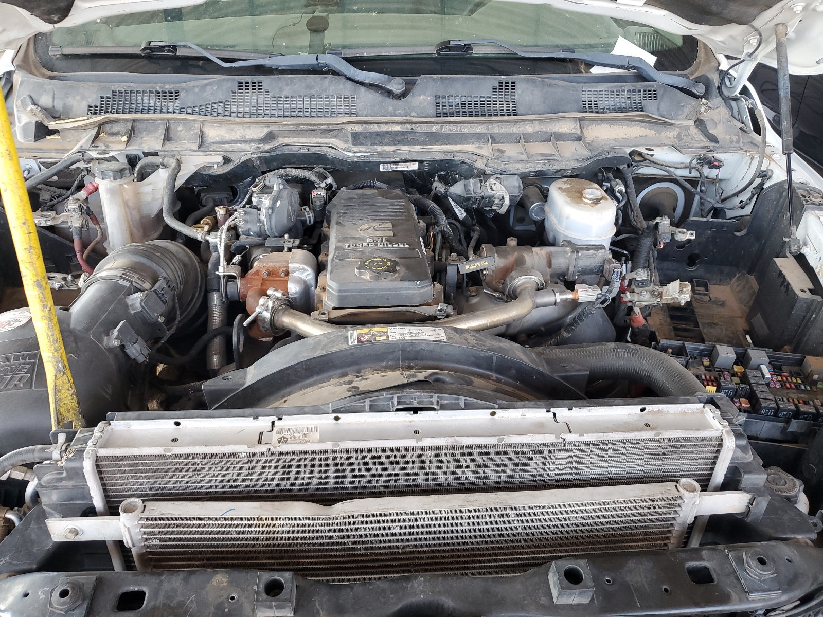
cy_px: 308
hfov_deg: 67.3
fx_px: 618
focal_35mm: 26
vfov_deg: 53.1
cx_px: 412
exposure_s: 1/120
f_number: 1.5
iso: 72
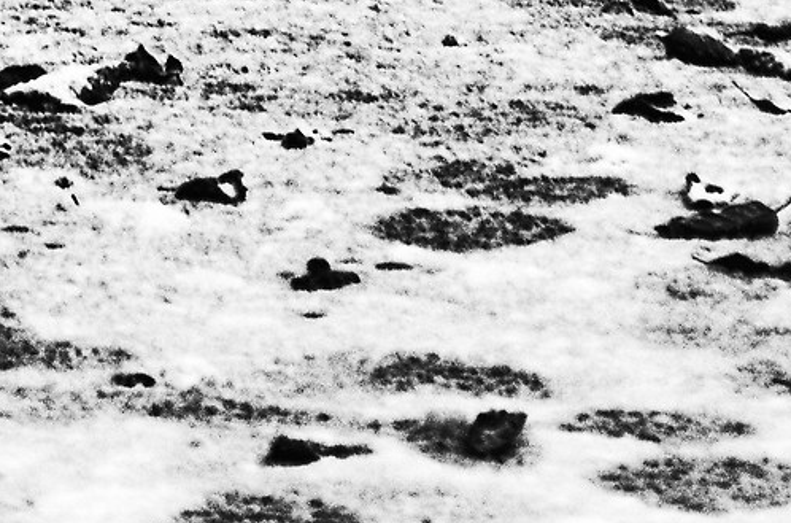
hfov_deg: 4.2
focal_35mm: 492
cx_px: -499
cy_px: -664
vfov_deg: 2.8
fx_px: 10780
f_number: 4.5
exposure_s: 1/100
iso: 200
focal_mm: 68
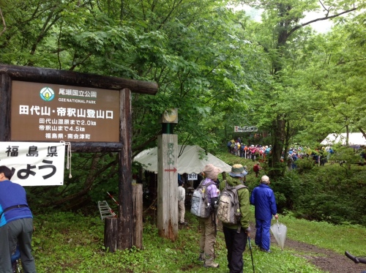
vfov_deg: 40.6
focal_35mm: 35
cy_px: 136
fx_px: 369
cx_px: 183
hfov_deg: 52.7
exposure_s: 1/40
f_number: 2.4
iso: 64
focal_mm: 4.28
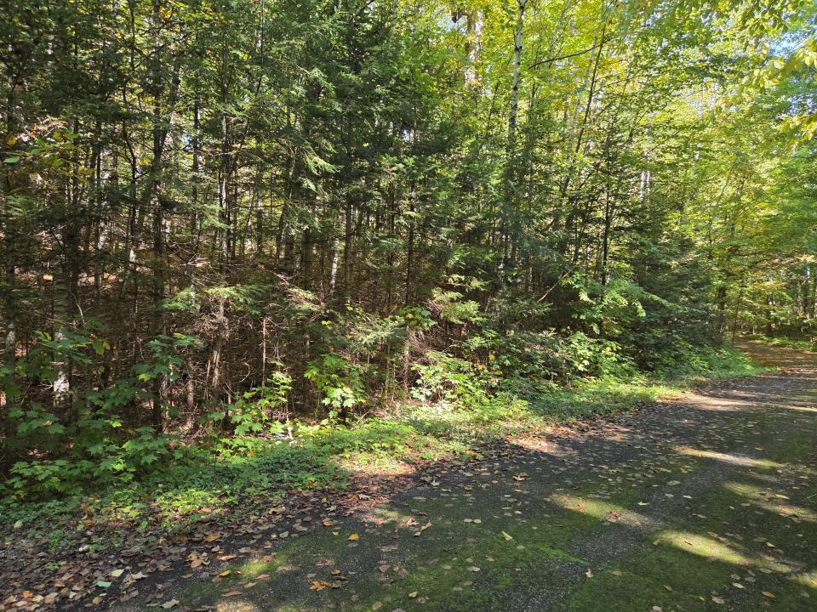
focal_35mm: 23
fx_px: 543
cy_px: 306
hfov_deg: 73.9
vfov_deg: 58.9
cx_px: 408
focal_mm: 5.4
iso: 125
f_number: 1.8
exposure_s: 1/180
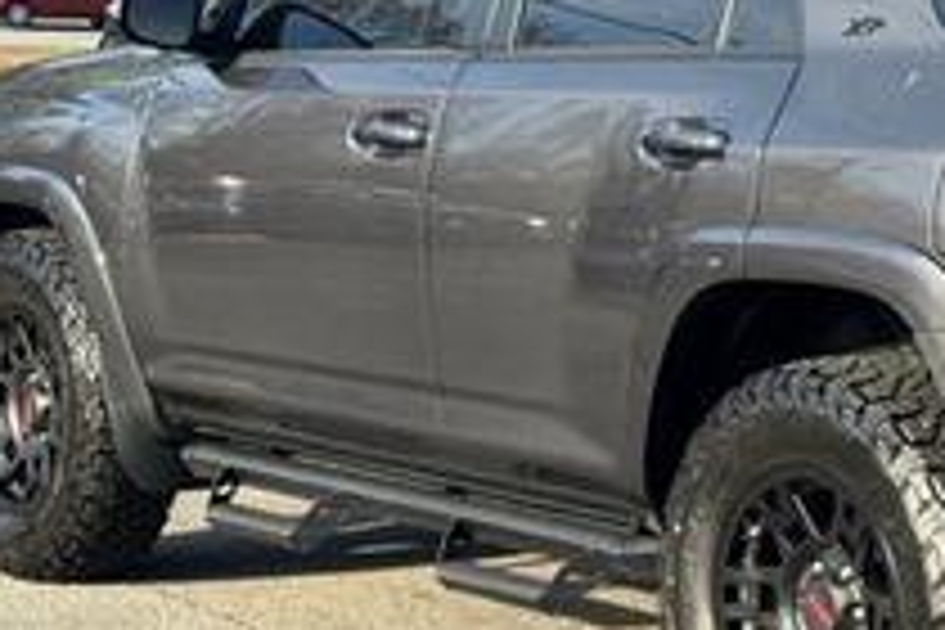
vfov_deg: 11.4
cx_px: 896
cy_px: 302
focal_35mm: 120
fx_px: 3150
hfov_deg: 16.8
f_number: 1.78
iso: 64
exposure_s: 1/1011
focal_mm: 6.76
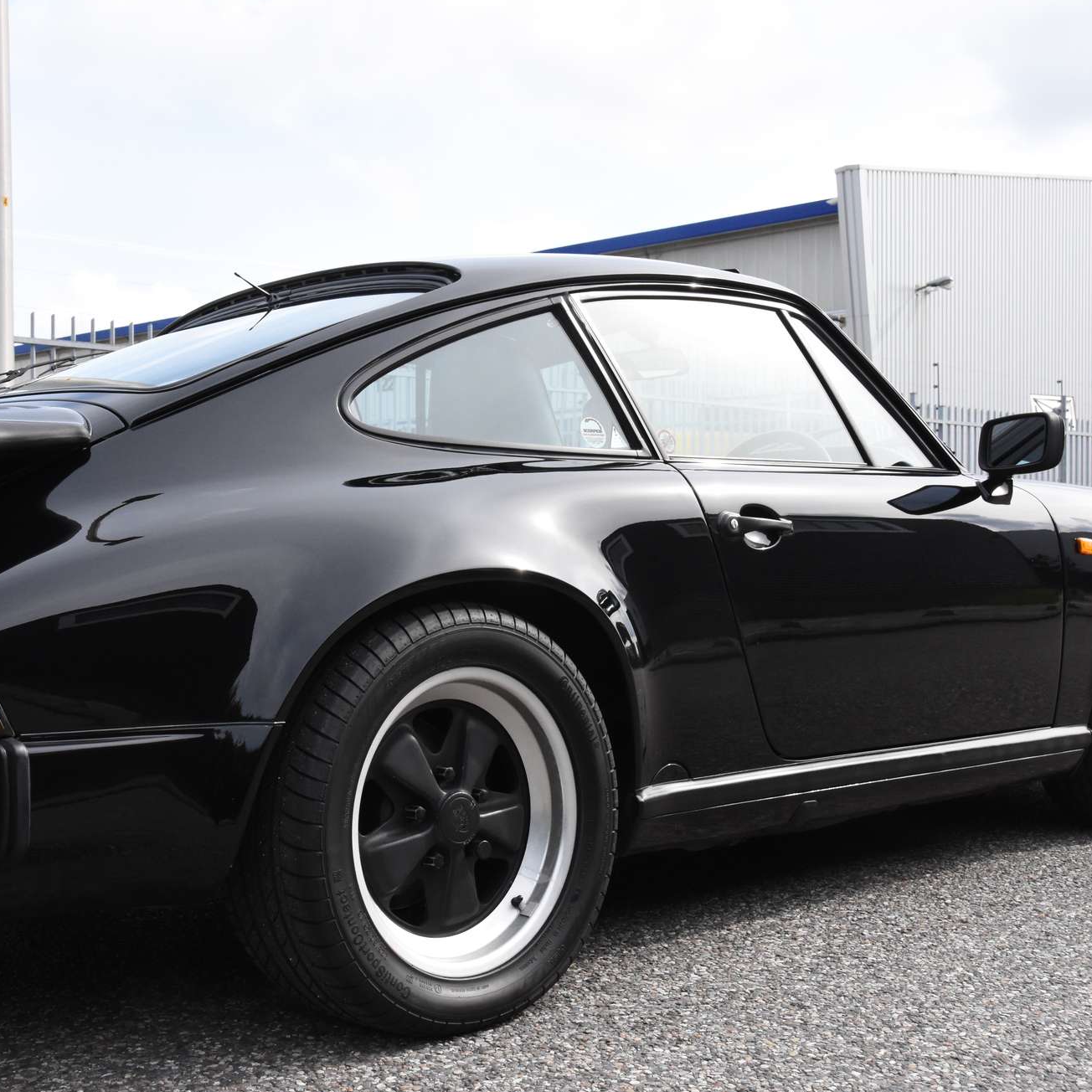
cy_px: 551
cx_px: 453
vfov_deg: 39.2
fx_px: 1535
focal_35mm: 43
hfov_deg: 39.1
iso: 1600
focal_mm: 22
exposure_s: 1/1250
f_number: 10
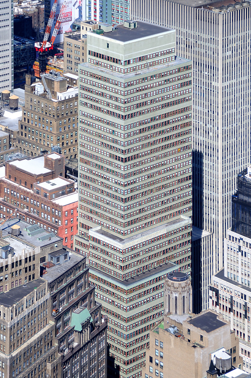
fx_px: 1336
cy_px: 189
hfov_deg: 10.7
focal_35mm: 128
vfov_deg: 16.1
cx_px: 126
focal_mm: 85
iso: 200
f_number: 5.6
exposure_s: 1/1000
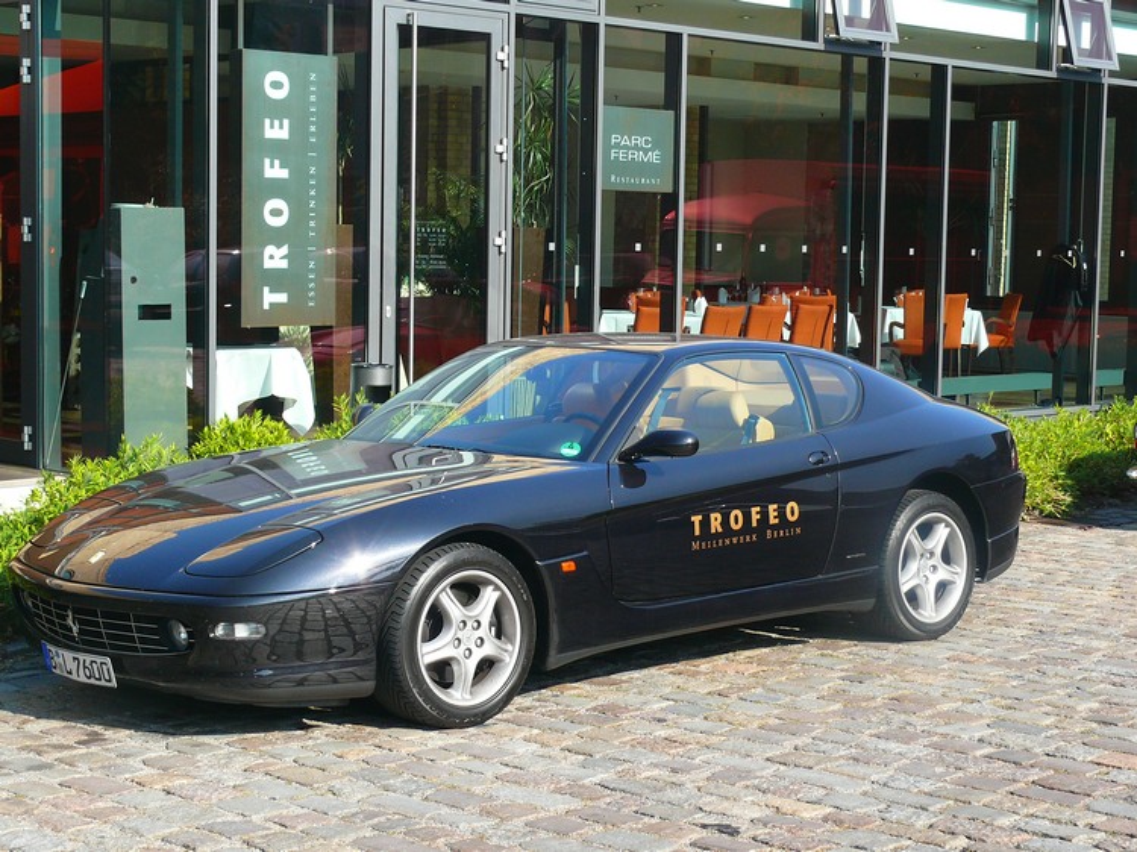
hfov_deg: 29.8
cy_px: 426
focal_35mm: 65
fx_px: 2134
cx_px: 568
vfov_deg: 22.6
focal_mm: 11.4
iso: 100
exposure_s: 1/125
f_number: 4
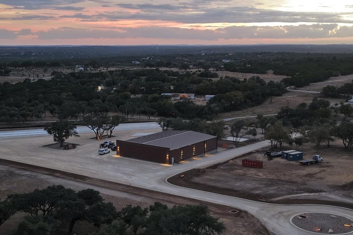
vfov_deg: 29.2
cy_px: 123
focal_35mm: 46
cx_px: 190
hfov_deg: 42.7
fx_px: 451
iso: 1600
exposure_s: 1/30
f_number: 2.8
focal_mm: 14.45
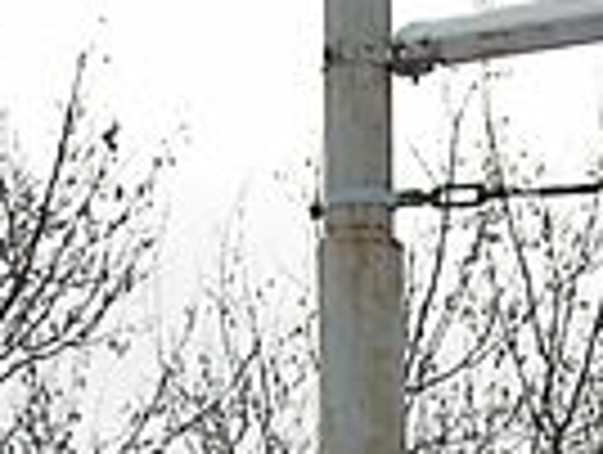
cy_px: 1569
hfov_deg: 7.3
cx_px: 832
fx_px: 4659
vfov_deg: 5.2
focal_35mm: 267
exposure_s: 1/129
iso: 64
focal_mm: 5.7
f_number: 5.6
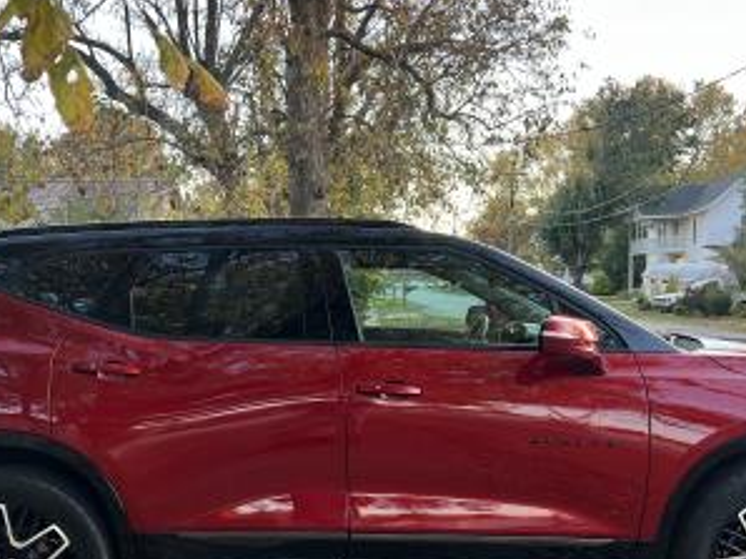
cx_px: 358
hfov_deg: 43.0
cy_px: 366
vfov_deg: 32.6
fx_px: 947
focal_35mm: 44
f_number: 1.5
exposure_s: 1/114
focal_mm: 5.7
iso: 125
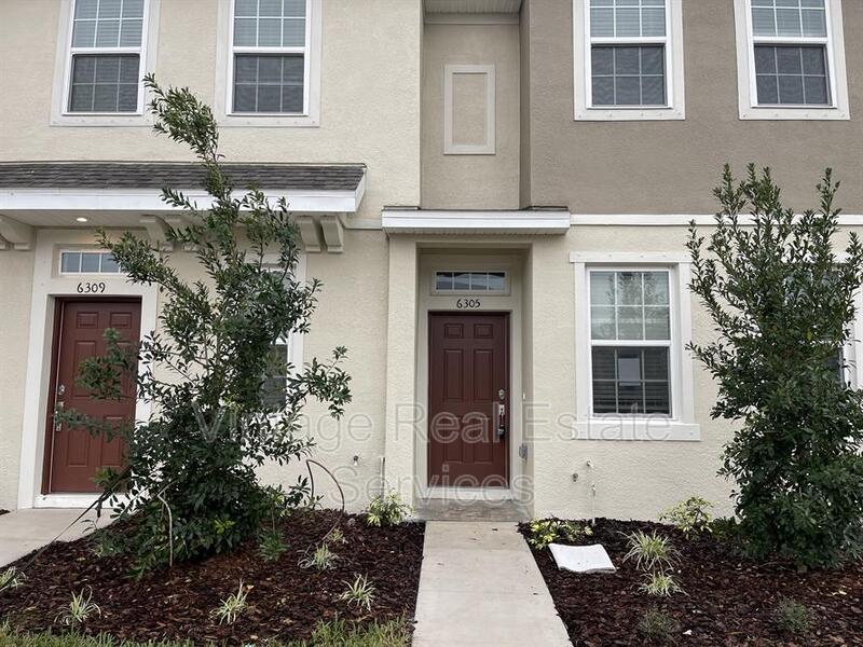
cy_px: 324
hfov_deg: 67.3
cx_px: 432
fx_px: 648
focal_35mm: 26
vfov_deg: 53.1
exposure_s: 1/664
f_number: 1.6
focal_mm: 5.1
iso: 50
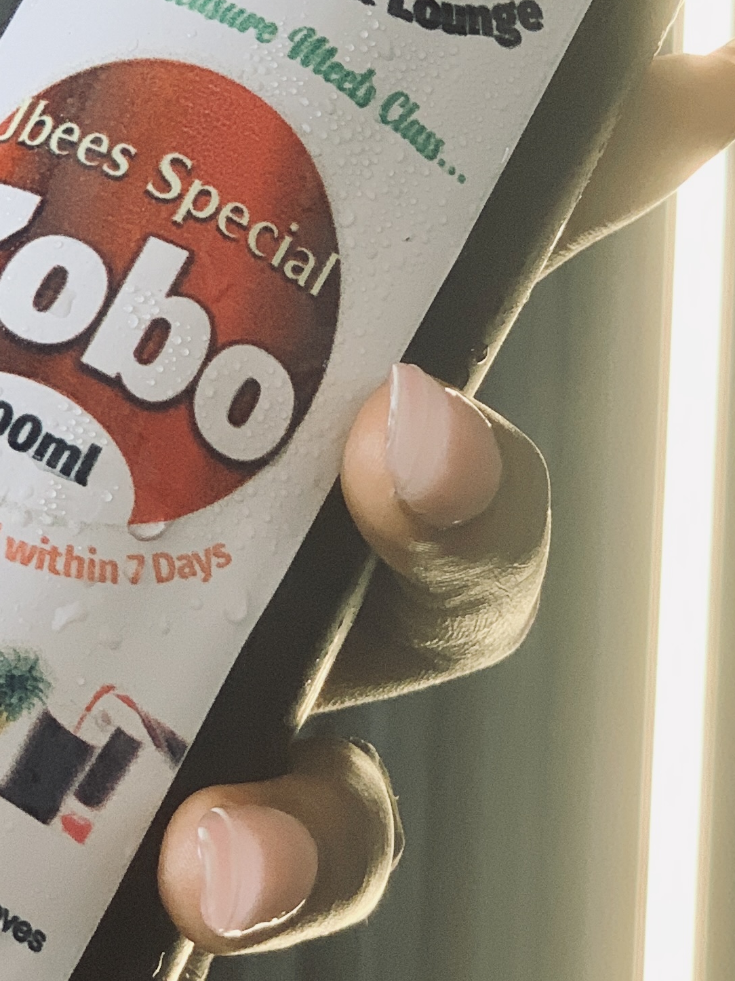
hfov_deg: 10.2
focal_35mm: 145
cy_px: 274
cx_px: 384
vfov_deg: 13.6
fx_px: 4106
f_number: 2.4
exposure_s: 1/50
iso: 100
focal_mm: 6
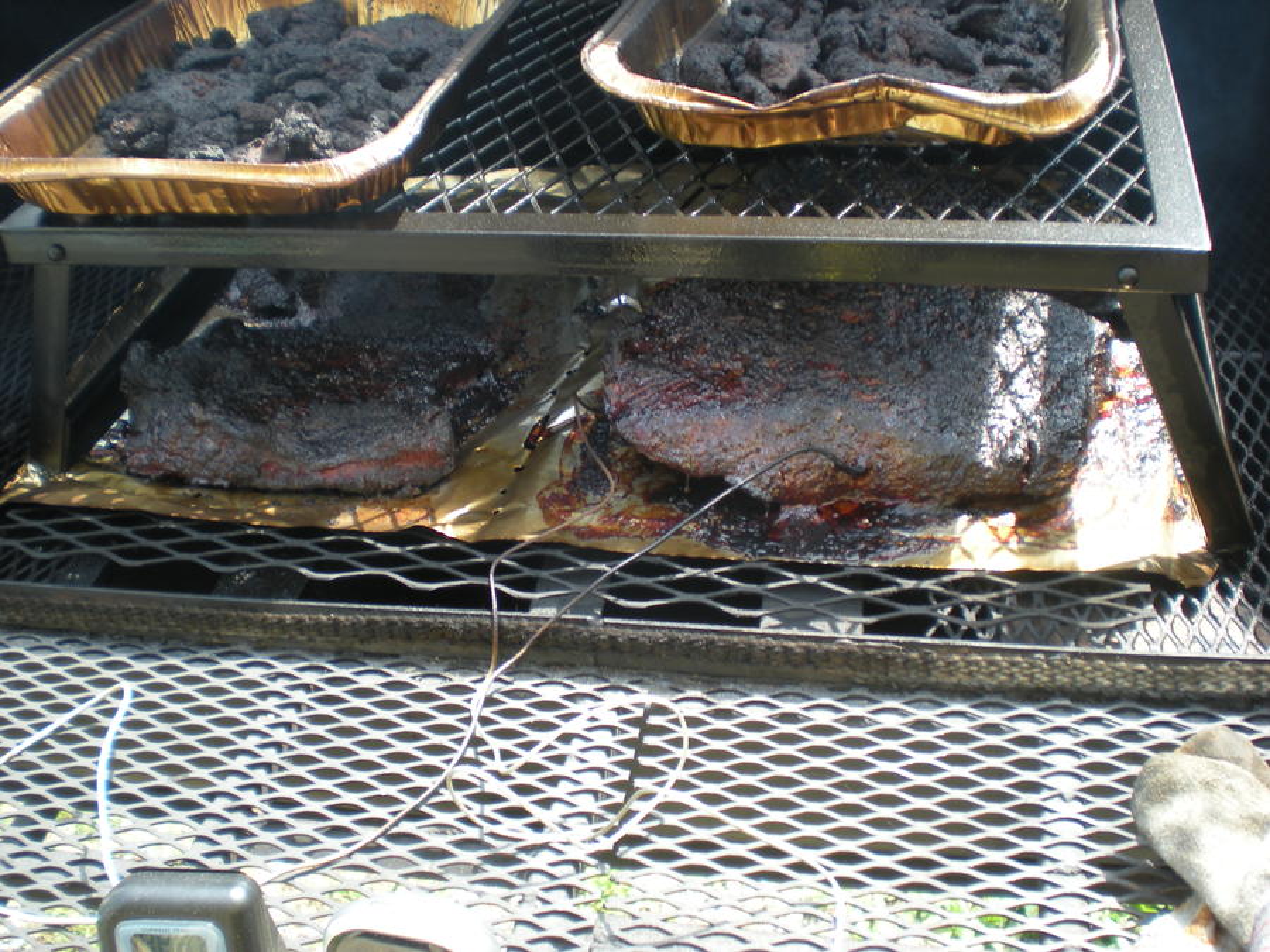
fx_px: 1394
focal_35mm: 38
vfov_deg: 37.7
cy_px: 476
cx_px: 635
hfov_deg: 49.0
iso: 65
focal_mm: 6.3
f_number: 3.1
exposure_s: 1/59.7
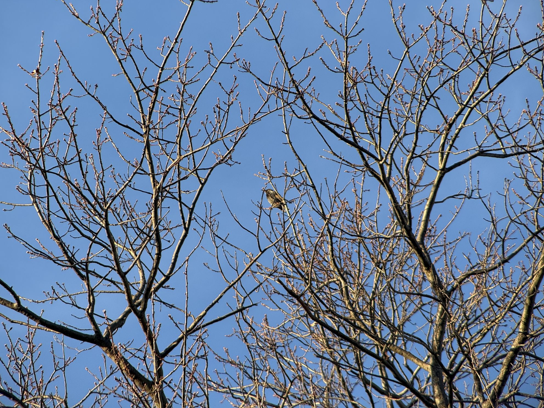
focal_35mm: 121
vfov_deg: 12.3
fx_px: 1902
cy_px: 205
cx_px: 270
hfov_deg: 16.3
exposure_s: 1/235
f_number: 2.8
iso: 40
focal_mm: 15.66
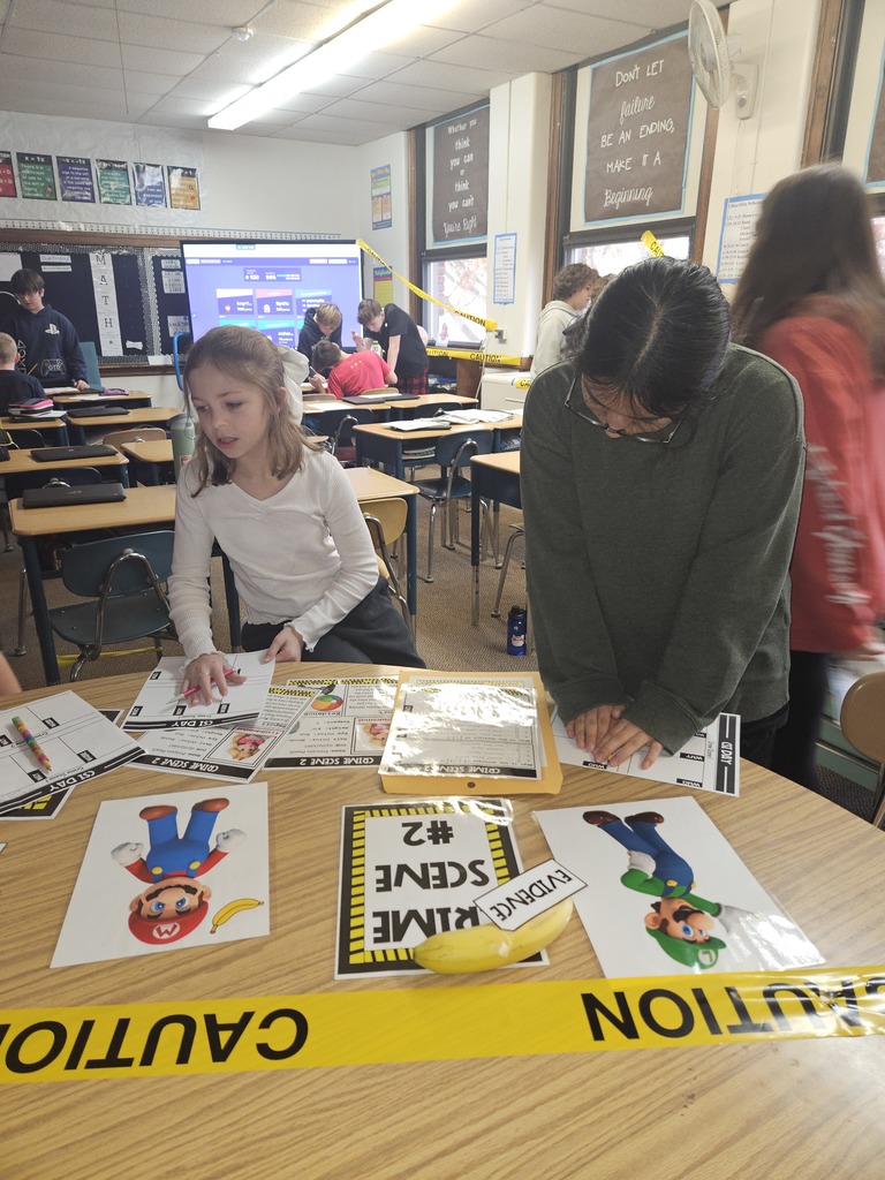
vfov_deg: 73.9
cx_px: 442
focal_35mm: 23
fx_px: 784
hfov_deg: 58.9
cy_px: 590
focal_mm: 5.4
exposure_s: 1/40
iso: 125
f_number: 1.8
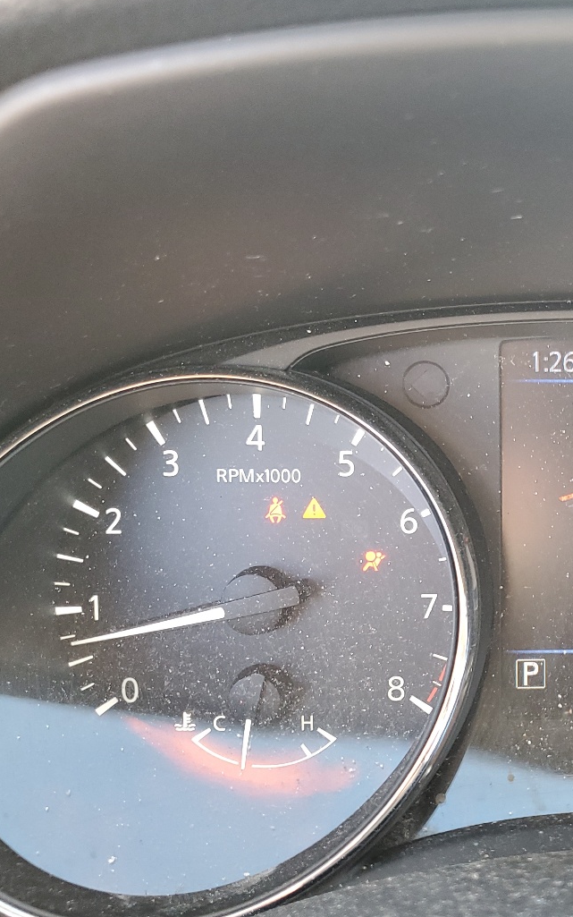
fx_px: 1074
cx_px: 613
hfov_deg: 27.6
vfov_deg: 46.1
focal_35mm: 43
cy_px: 516
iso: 89
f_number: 1.5
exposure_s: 1/60.2
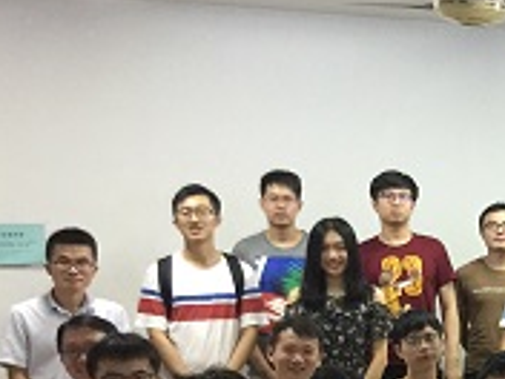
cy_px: 388
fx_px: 1444
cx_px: 801
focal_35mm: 99
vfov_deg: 14.7
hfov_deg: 17.4
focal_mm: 4.15
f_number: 2.2
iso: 100
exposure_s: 1/10
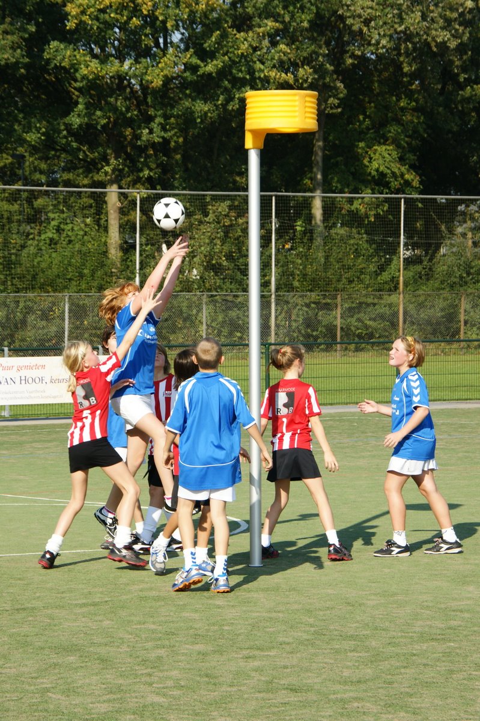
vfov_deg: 19.5
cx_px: 240
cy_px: 360
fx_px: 2102
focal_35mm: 105
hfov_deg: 13.0
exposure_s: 1/400
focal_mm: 70
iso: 200
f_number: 8
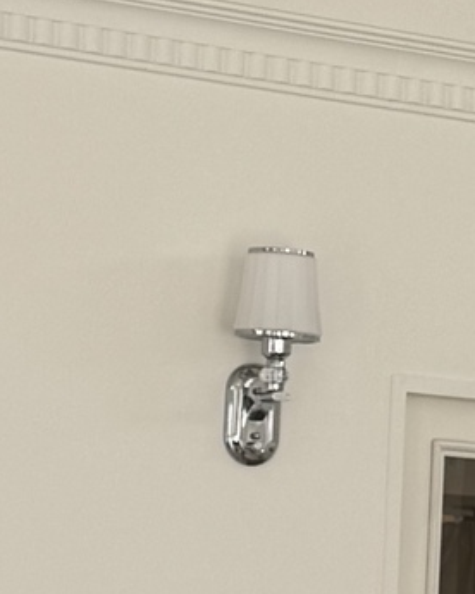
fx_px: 2864
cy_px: 845
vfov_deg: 11.4
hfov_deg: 9.3
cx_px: 661
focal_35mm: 163
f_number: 1.78
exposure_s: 1/433
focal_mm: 6.76
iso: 80
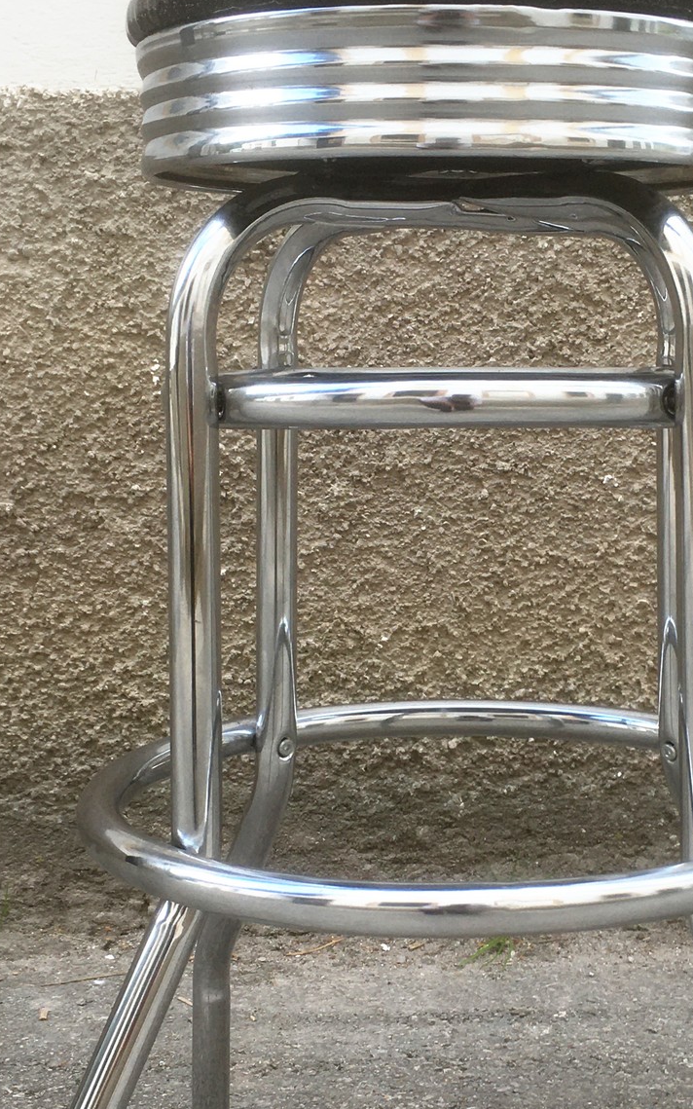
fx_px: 1632
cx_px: 441
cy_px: 651
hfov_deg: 23.9
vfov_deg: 37.4
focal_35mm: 54
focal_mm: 4.15
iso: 25
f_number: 2.2
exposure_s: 1/103
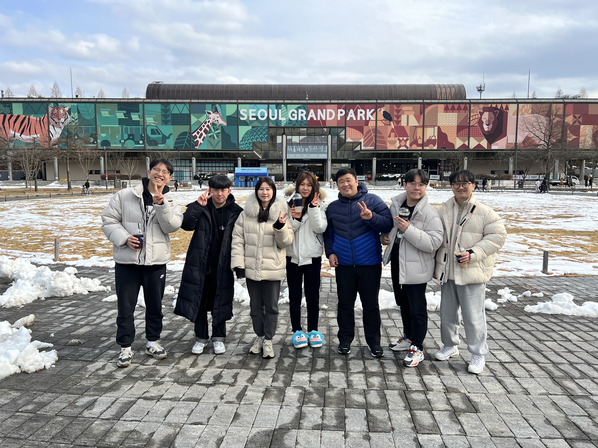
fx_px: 449
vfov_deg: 53.1
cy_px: 224
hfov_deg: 67.3
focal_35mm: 26
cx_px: 299
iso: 50
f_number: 1.5
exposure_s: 1/2632
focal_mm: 5.7
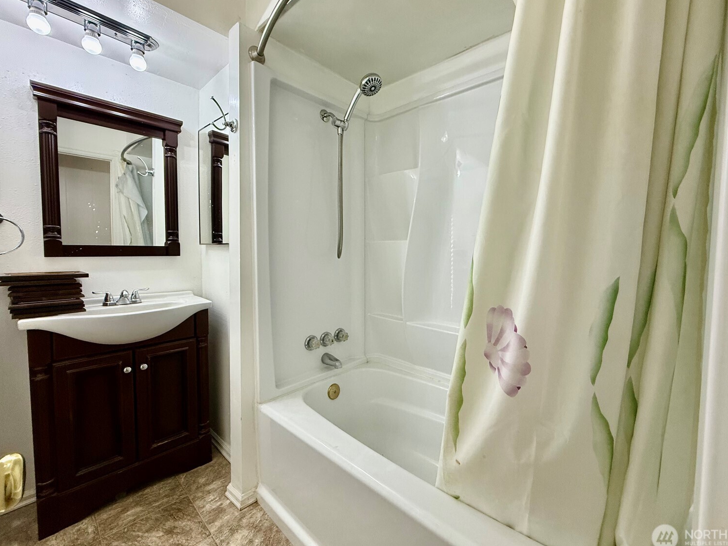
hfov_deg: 98.0
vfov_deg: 81.7
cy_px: 265
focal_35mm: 15
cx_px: 388
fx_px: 315
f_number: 2.2
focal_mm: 2.22
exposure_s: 1/120
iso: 250
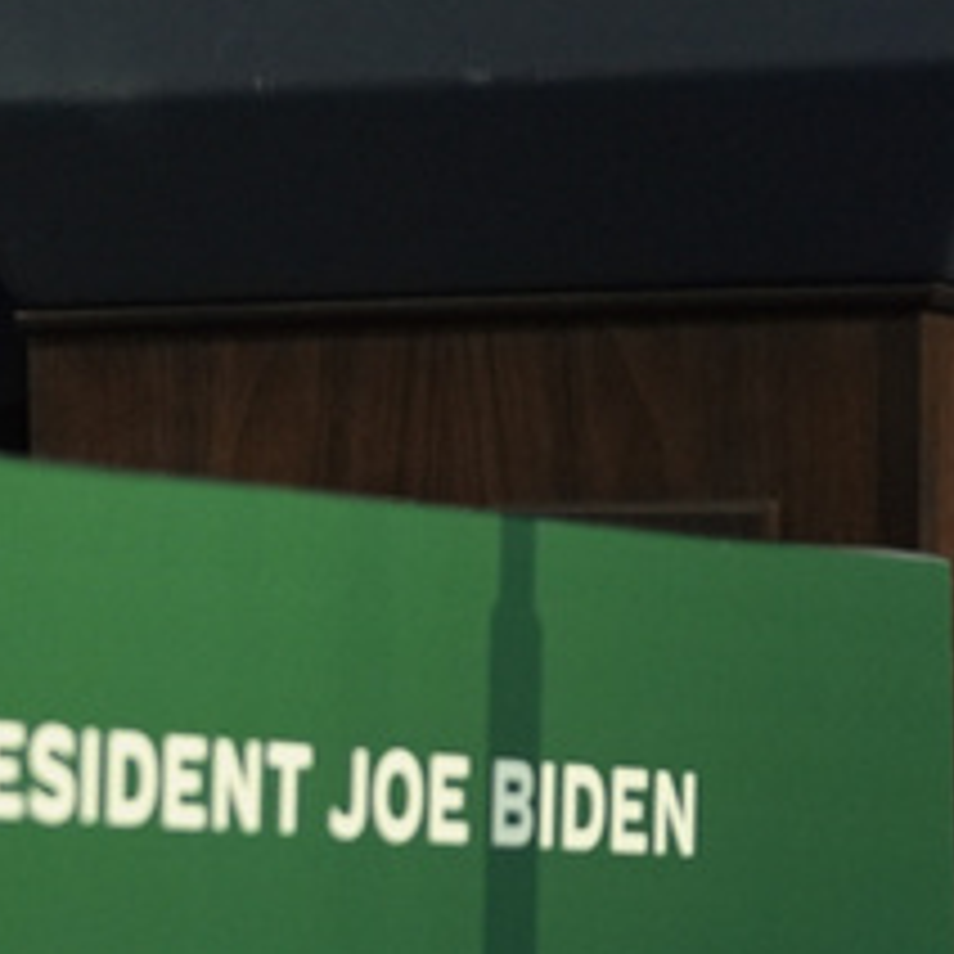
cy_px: -542
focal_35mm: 337
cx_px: -621
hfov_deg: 5.1
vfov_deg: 5.2
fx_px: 10508
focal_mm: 82
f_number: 2.8
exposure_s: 1/320
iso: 2000
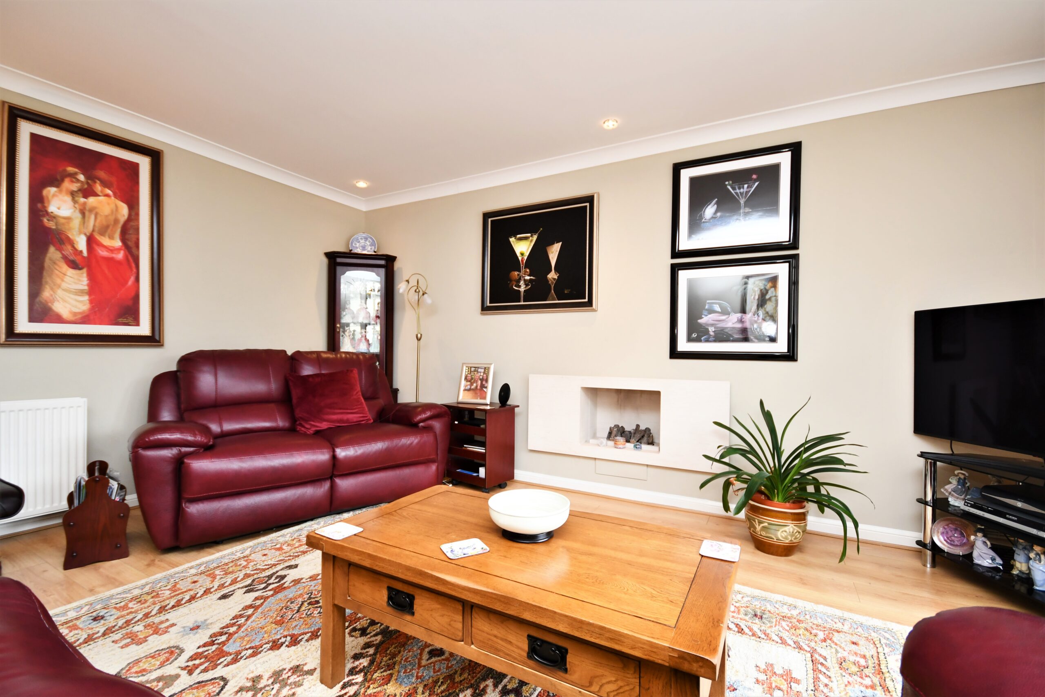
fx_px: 435
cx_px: 522
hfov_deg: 100.4
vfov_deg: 77.3
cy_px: 348
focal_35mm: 15
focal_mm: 10
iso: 560
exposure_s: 1/60
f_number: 4
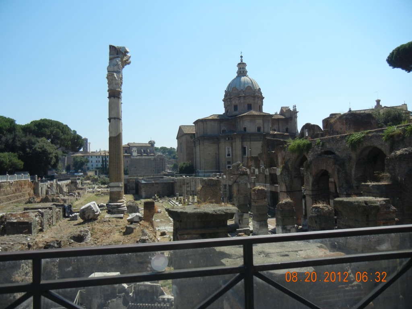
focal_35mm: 30
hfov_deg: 60.0
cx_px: 206
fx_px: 357
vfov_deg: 46.8
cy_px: 154
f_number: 7
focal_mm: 5.4
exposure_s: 1/370
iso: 160
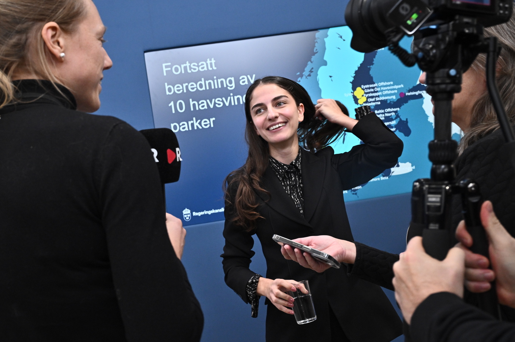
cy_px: 171
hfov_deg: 48.5
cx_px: 258
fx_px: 572
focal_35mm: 40
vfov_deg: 33.4
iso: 2000
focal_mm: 40
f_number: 6.3
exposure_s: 1/200
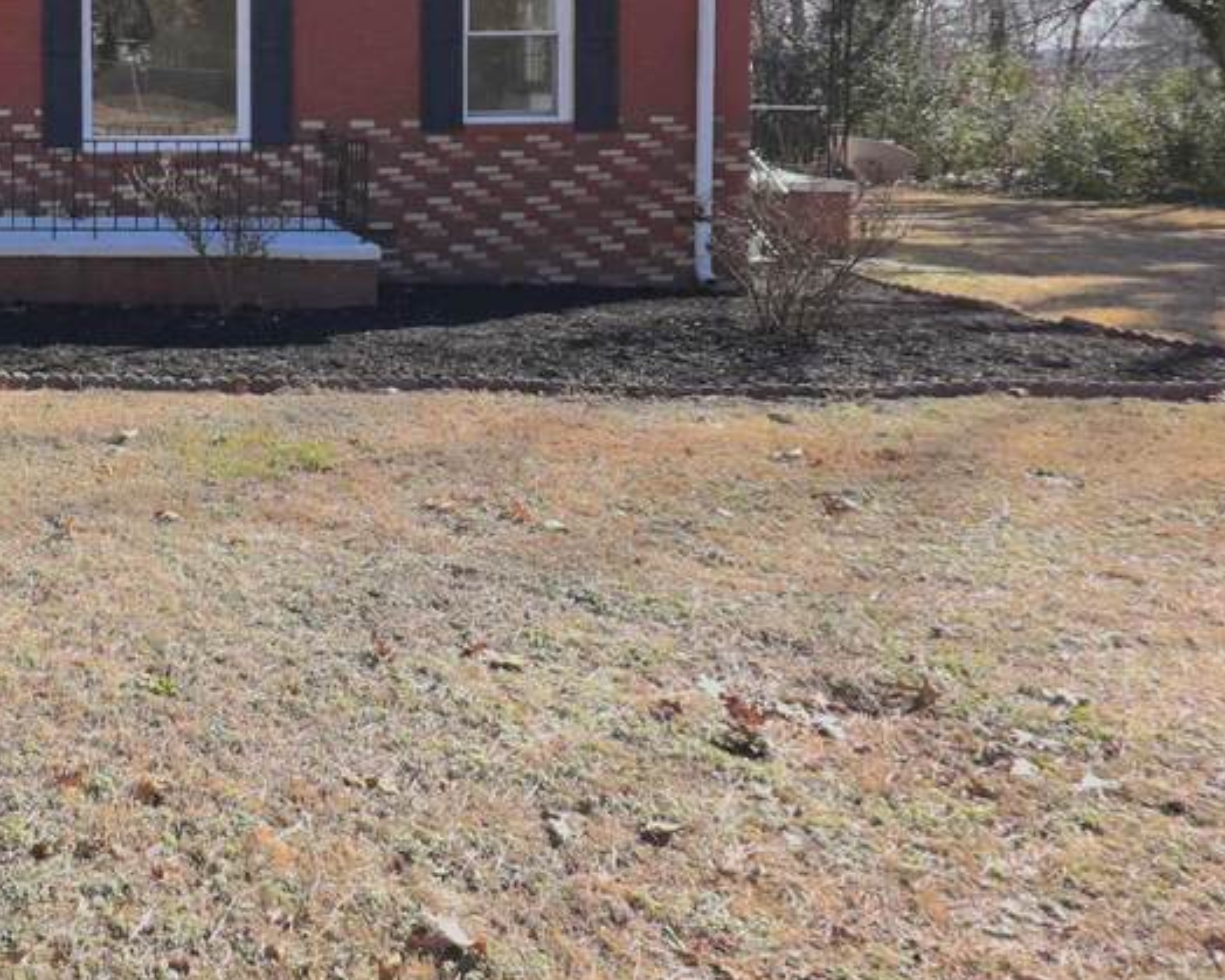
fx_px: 1124
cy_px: 143
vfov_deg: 43.9
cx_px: -37
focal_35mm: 31
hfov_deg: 46.4
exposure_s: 1/769
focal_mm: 2.2
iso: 50
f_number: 1.9
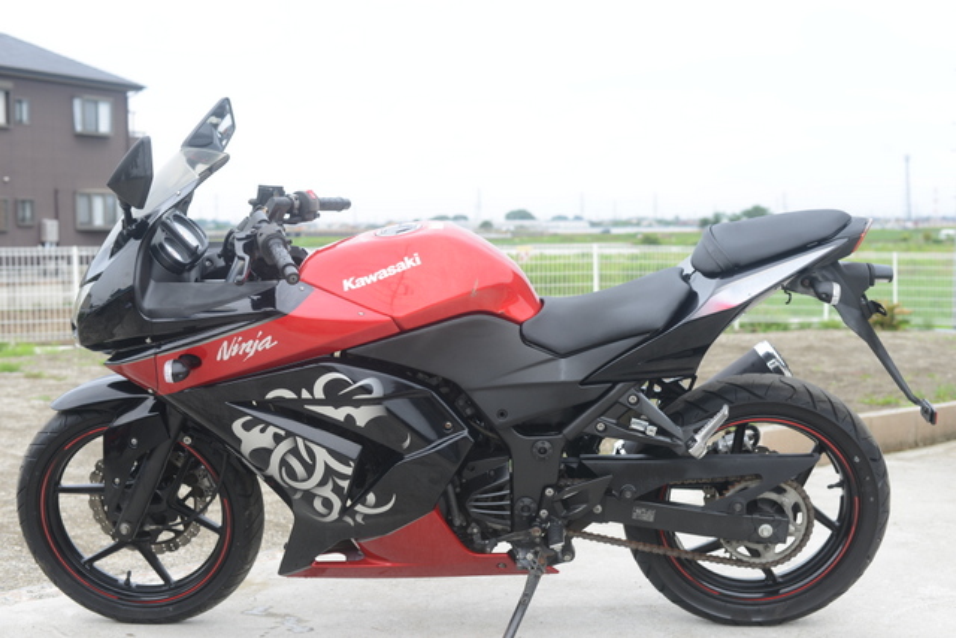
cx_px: 478
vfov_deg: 27.0
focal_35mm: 50
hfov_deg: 39.6
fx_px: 1328
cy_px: 319
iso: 100
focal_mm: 50
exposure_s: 1/125
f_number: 5.6
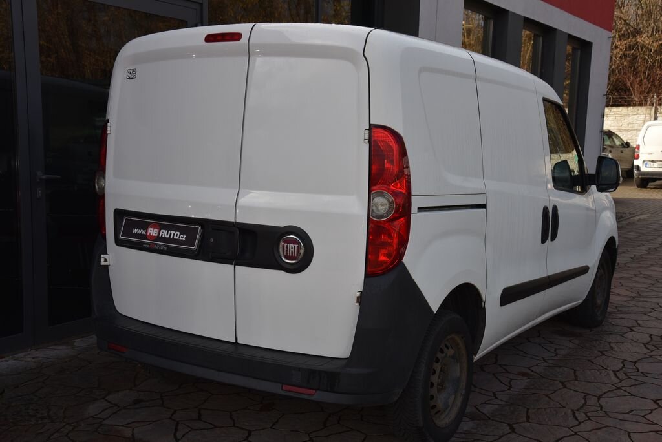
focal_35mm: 44
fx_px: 810
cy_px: 221
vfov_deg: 30.6
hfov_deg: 44.5
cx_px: 331
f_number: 10
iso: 500
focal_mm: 44
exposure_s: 1/400
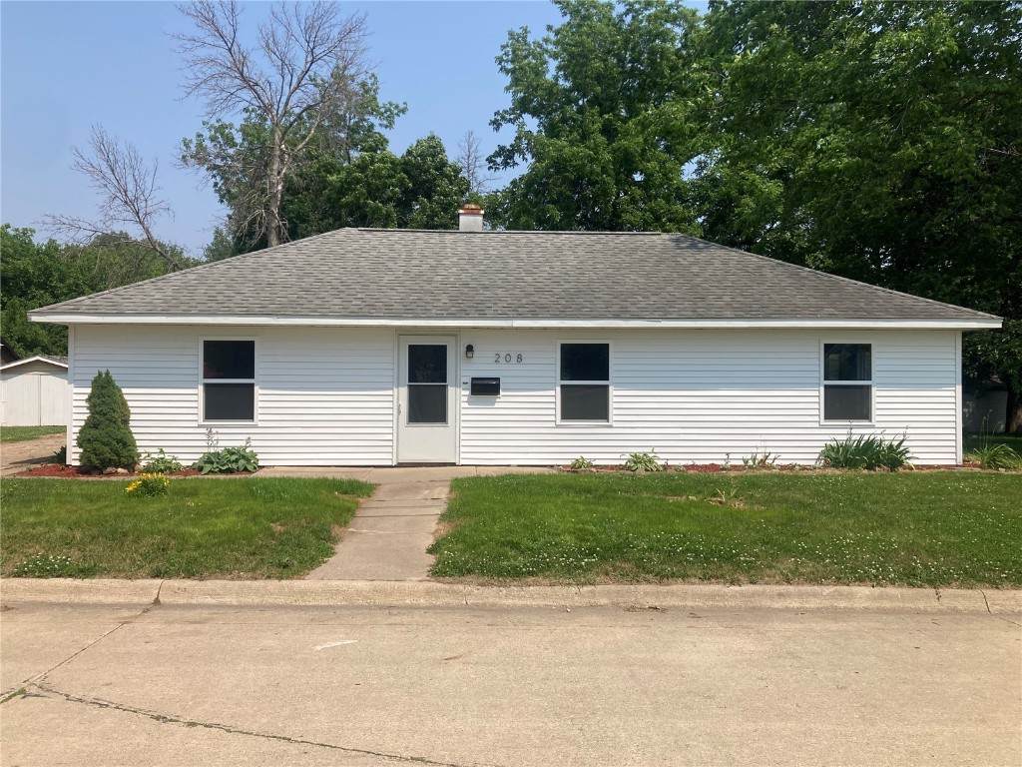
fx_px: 827
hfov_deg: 63.4
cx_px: 511
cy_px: 384
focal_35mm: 28
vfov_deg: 49.7
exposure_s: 1/2857
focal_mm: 3.99
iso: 20
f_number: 1.8
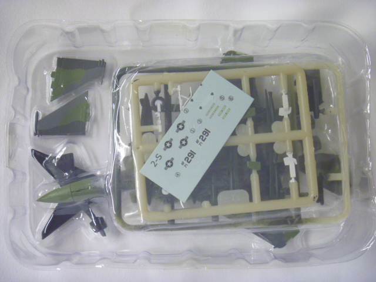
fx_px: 543
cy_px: 141
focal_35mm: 50
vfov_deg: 29.1
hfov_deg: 38.2
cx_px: 188
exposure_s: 1/30
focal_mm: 8.9
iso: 400
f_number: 3.8
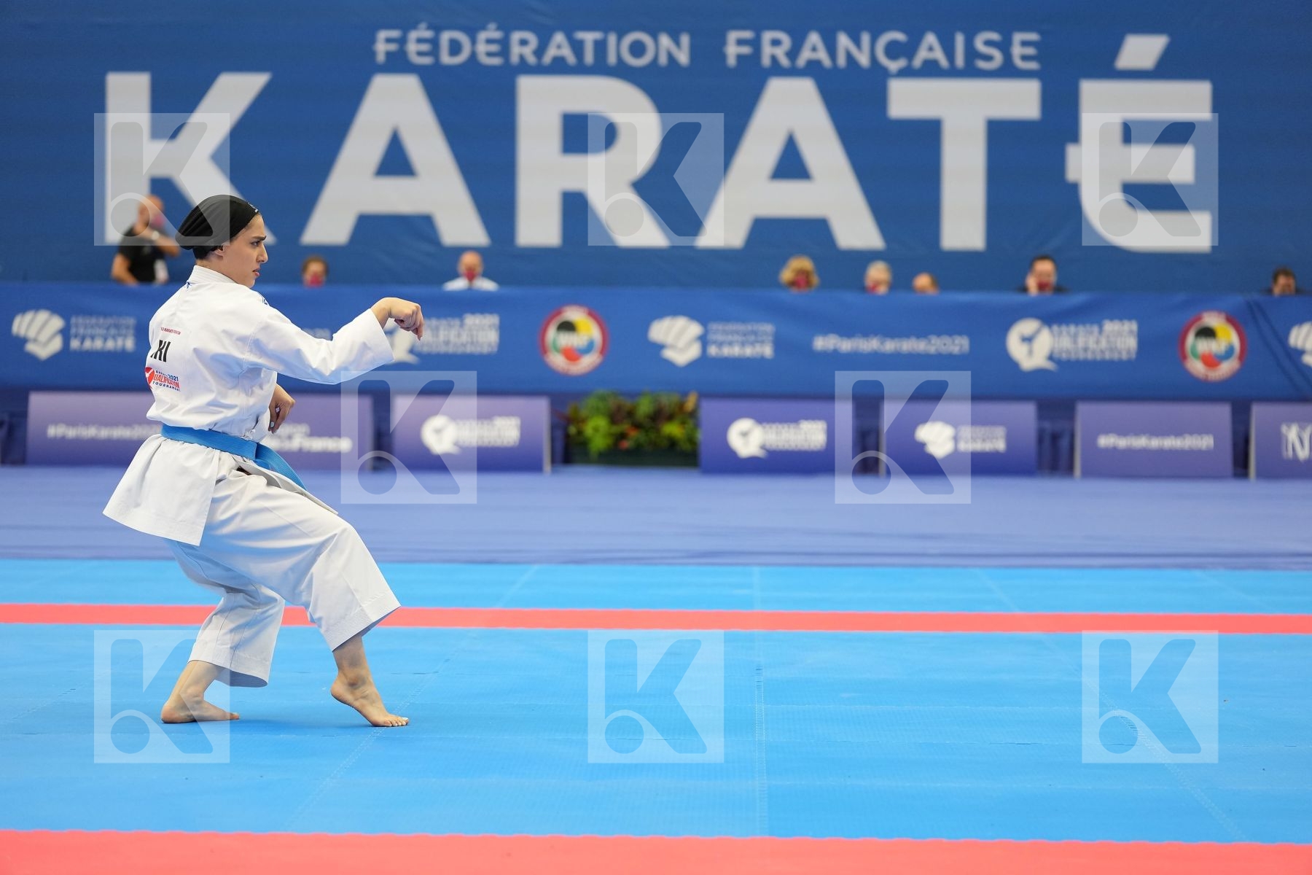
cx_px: 656
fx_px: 3899
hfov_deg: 19.1
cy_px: 438
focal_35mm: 107
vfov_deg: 12.8
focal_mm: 107
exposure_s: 1/500
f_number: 2.8
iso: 1250
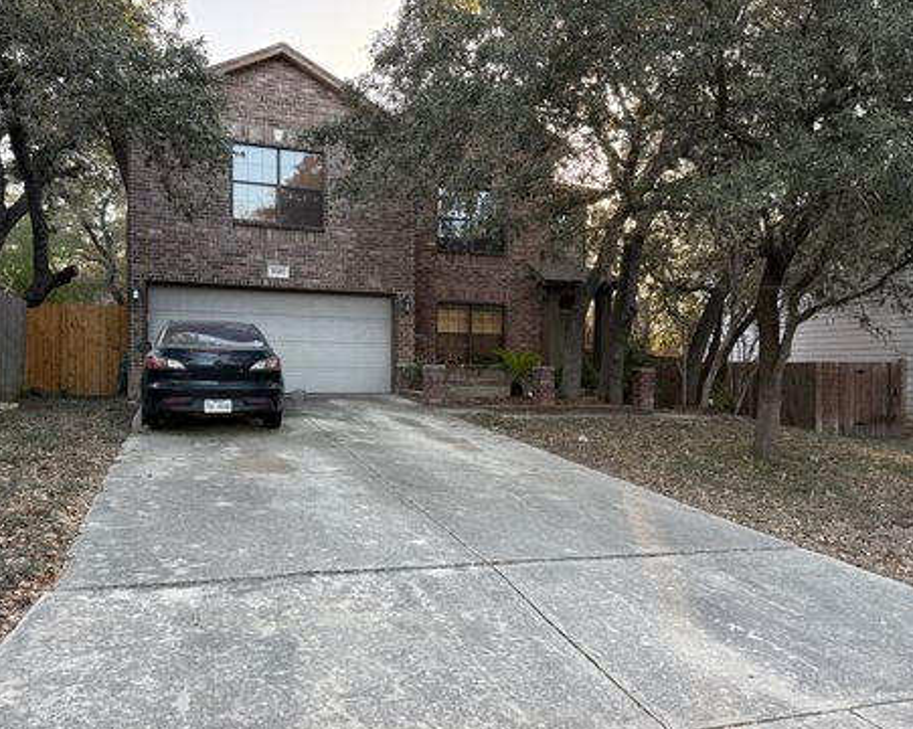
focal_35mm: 26
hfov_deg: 66.0
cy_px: 376
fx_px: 702
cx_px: 435
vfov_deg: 54.9
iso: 125
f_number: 1.78
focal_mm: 6.76
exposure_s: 1/234
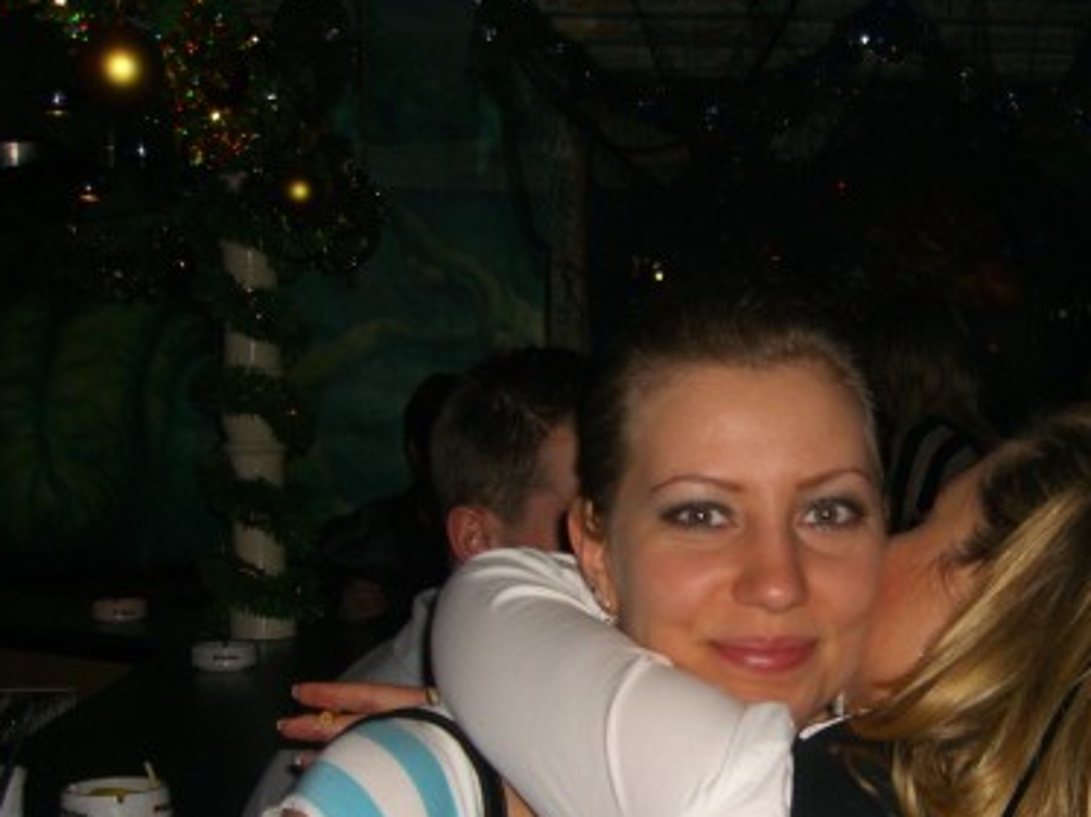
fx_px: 1921
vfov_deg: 23.7
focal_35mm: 61
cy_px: 651
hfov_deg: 31.2
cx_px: 802
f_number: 2.8
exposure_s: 1/60
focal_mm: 7.9
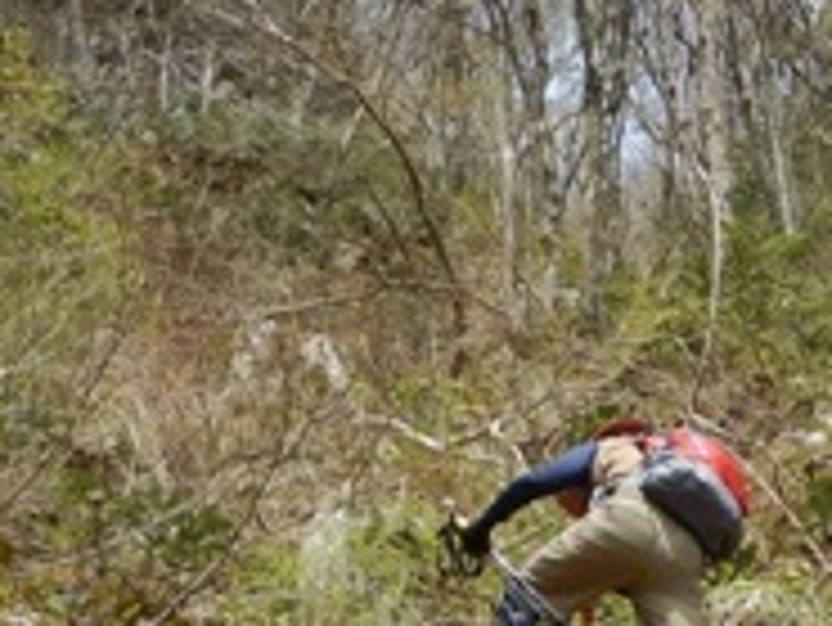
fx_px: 4041
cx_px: 515
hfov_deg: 11.7
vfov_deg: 8.6
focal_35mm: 168
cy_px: 989
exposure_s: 1/320
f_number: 4.3
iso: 125
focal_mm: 9.2
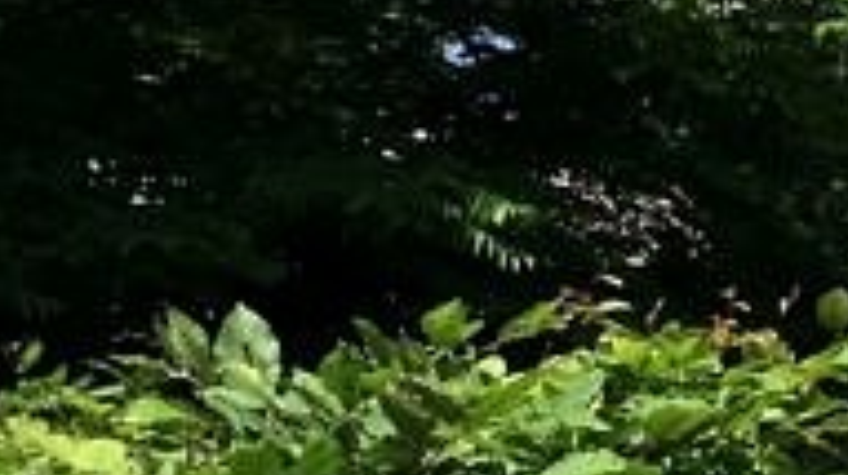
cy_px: 49
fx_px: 3055
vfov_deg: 8.9
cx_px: 1656
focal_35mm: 136
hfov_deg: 13.6
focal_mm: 3.3
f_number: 2.4
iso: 25
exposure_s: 1/1199
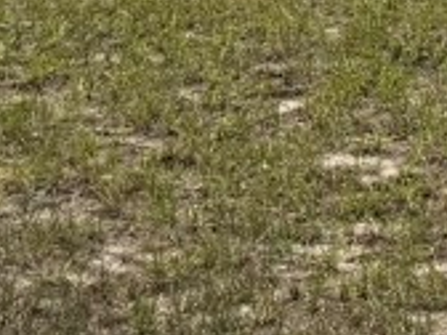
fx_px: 1885
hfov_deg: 13.0
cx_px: 612
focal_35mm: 146
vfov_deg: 9.0
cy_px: -513
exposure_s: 1/12346
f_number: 1.78
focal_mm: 6.76
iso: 80
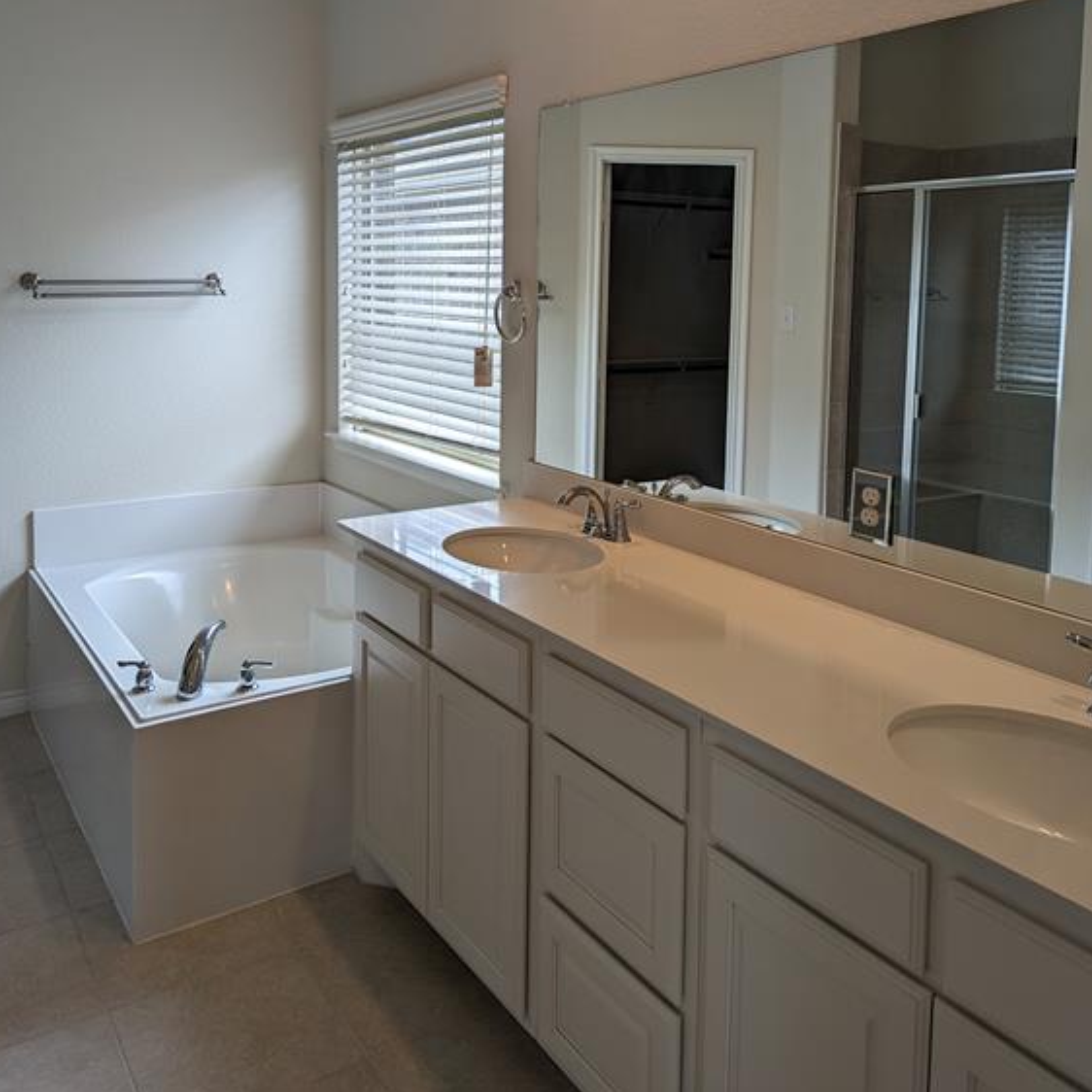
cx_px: 538
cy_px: 387
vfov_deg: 54.8
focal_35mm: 29
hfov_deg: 55.6
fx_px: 1035
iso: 39
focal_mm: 6.81
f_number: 1.85
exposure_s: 1/208
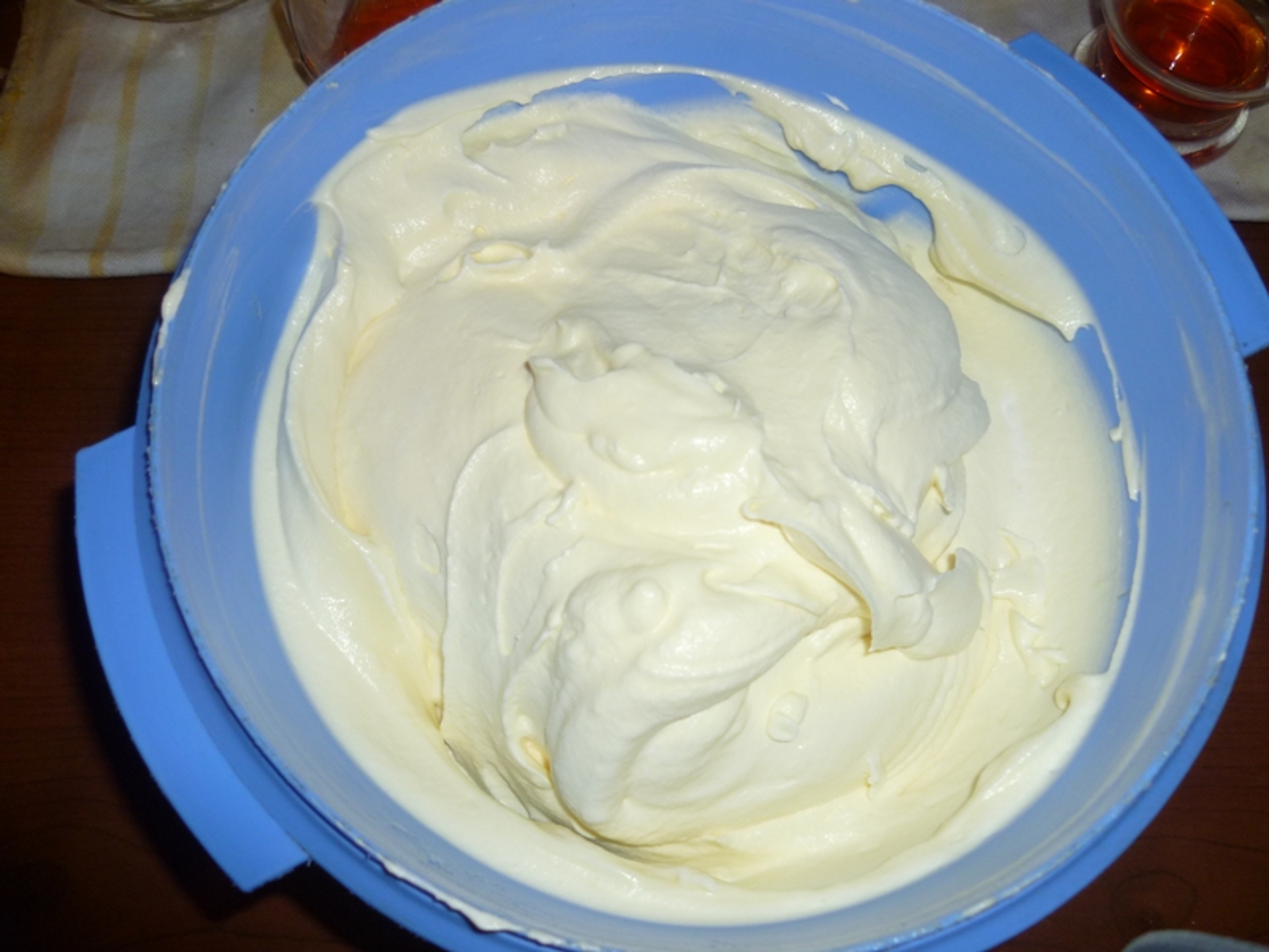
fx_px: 1026
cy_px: 476
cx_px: 634
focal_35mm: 28
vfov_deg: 49.7
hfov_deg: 63.4
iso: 100
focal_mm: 5
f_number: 2.8
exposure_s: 1/30
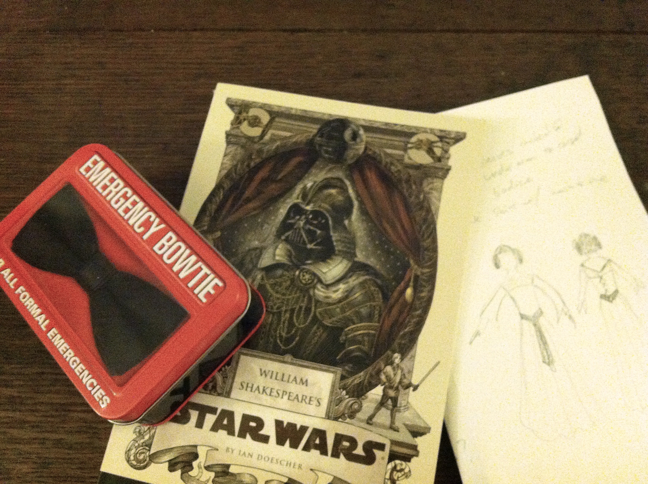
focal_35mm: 35
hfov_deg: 52.7
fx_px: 654
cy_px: 242
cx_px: 324
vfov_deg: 40.6
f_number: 2.8
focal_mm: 3.85
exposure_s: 1/15
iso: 1000
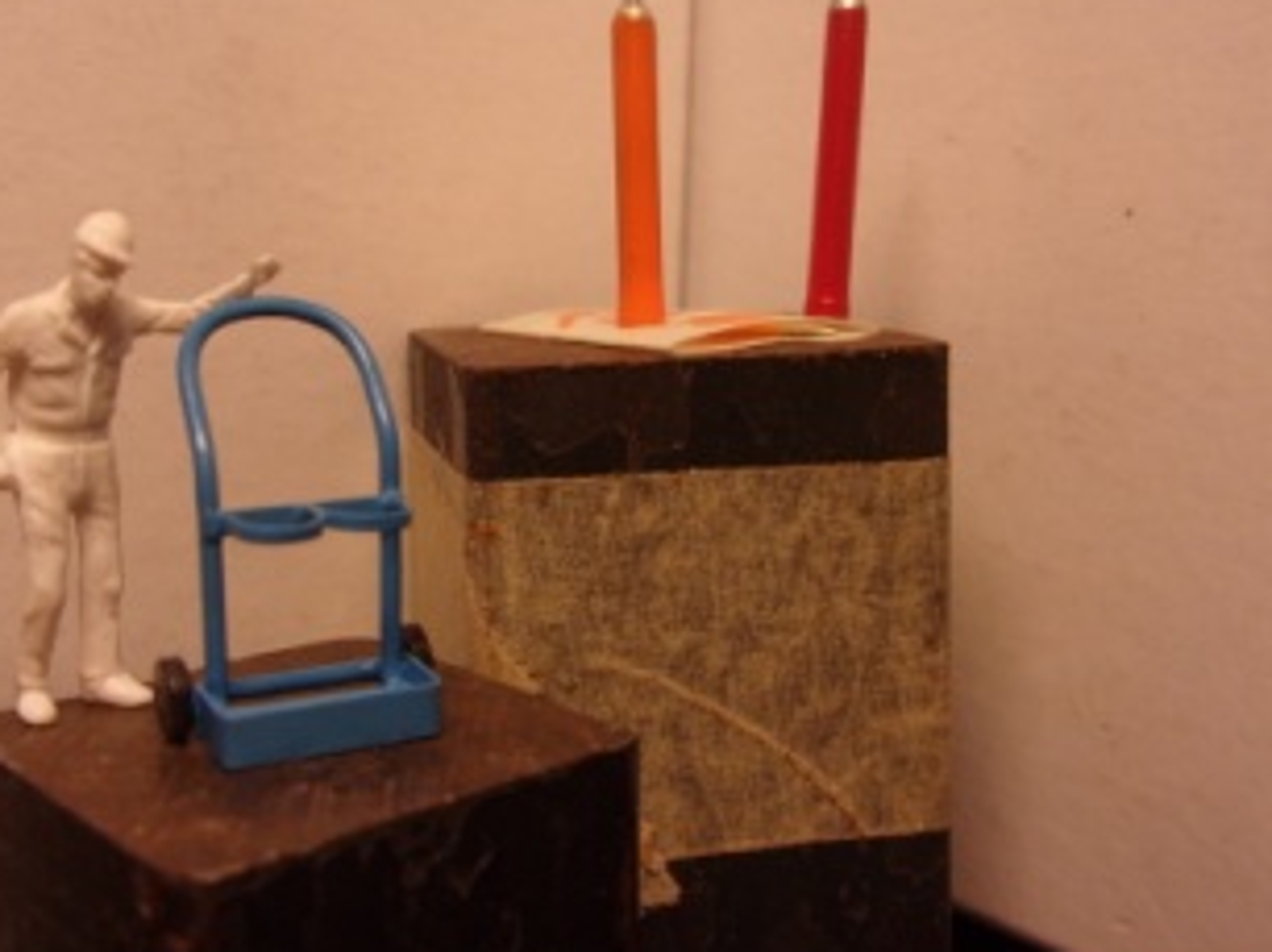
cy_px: 374
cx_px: 574
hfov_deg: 45.7
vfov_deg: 35.0
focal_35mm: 41
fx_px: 1505
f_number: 3.9
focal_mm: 5.1
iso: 80
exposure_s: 1/56
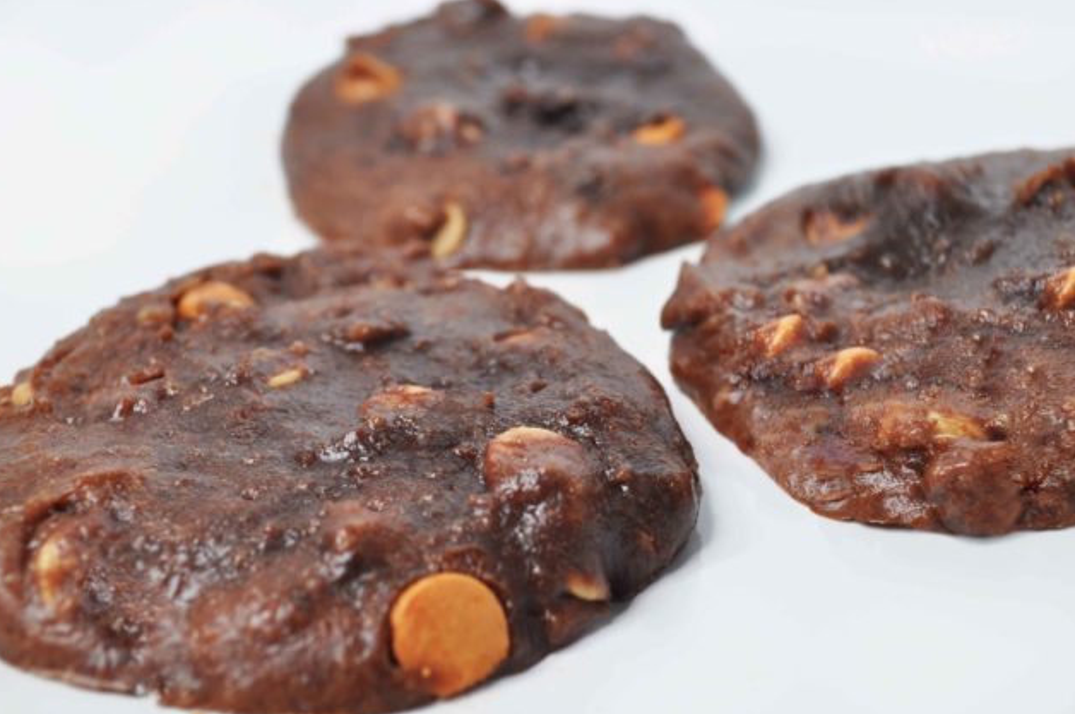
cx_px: 534
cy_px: 380
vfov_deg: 25.9
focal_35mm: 52
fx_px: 1551
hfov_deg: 38.2
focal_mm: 32
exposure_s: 1/60
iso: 400
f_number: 6.3
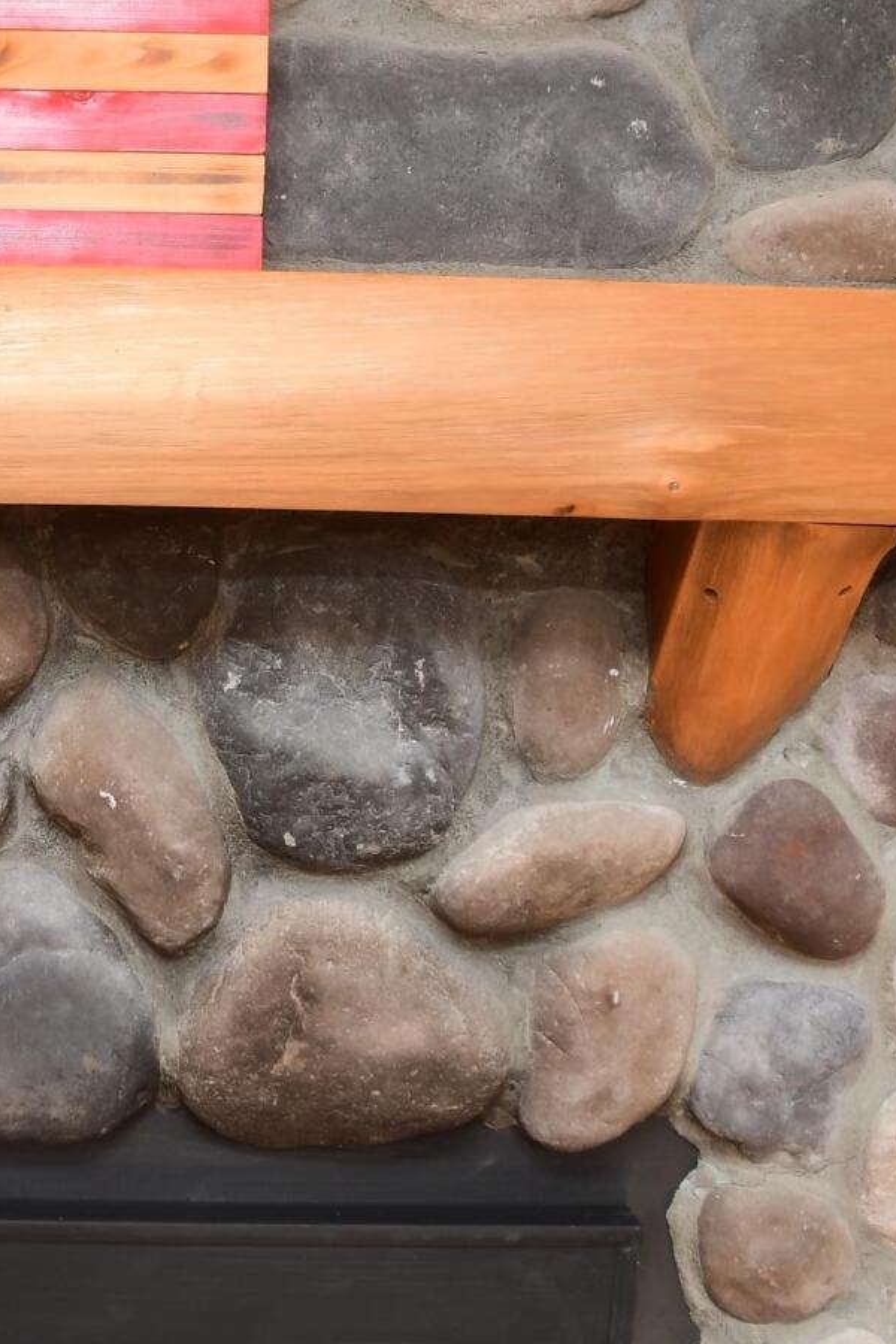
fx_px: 2240
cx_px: -37
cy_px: 893
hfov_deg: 21.7
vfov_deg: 33.1
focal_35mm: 60
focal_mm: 18
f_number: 3.5
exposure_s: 1/640
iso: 320
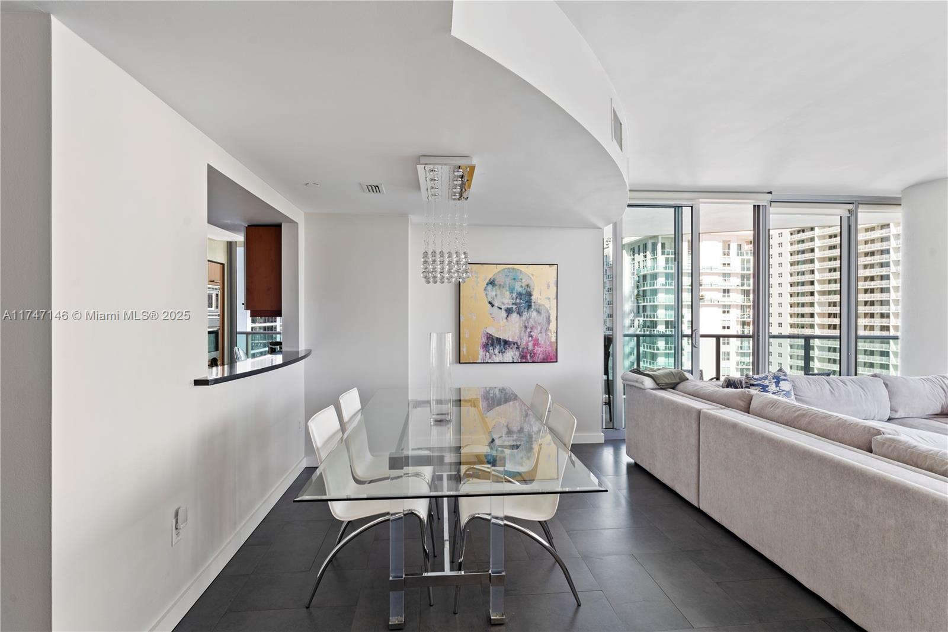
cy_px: 316
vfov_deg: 71.7
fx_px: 437
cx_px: 474
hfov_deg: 94.6
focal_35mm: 17
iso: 100
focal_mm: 16.6
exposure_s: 1/2
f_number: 10
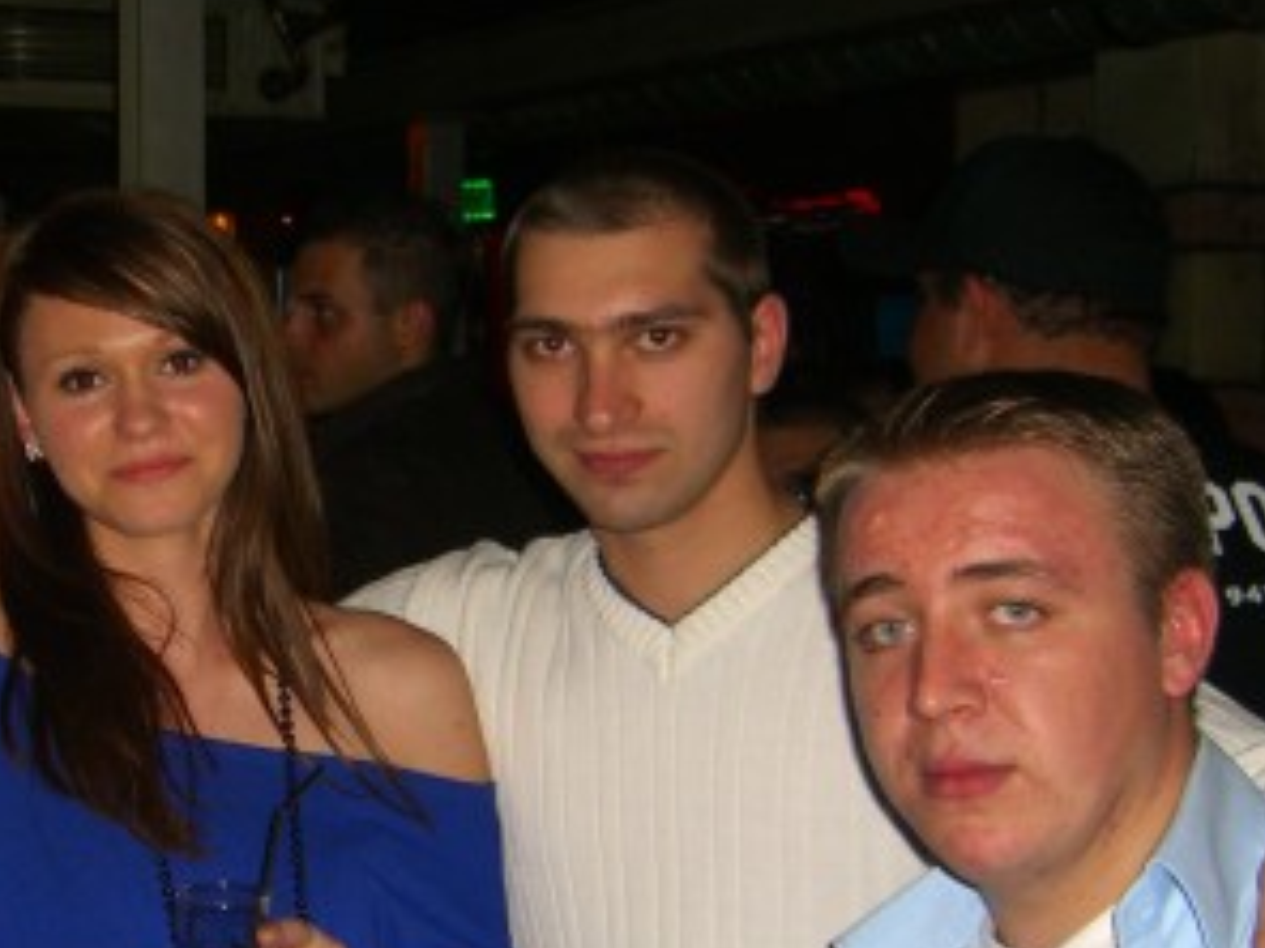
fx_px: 2814
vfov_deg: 19.1
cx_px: 179
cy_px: 594
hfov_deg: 24.7
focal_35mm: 77
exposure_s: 1/60
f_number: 2.8
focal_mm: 7.9
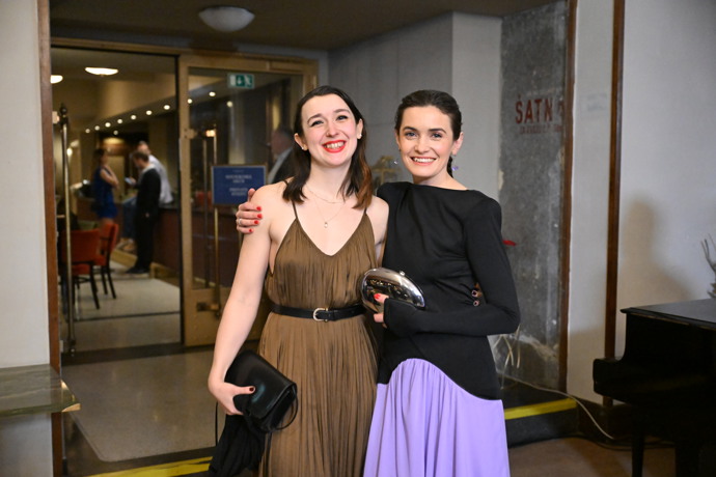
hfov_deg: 43.6
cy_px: 238
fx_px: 895
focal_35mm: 45
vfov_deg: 29.9
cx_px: 358
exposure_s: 1/800
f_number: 2.8
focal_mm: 45
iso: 12800
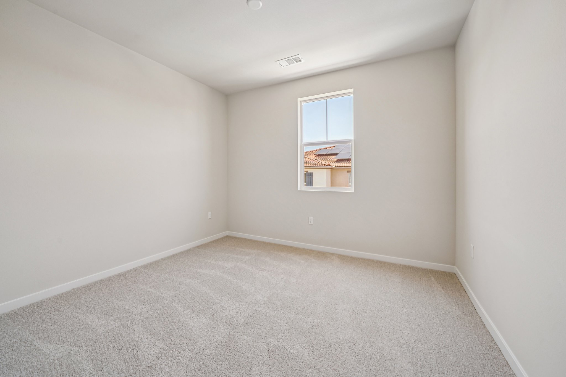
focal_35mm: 13
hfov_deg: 108.3
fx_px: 204
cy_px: 188
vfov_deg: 85.4
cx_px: 283
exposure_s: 1/20
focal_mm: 13
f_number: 8
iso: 400
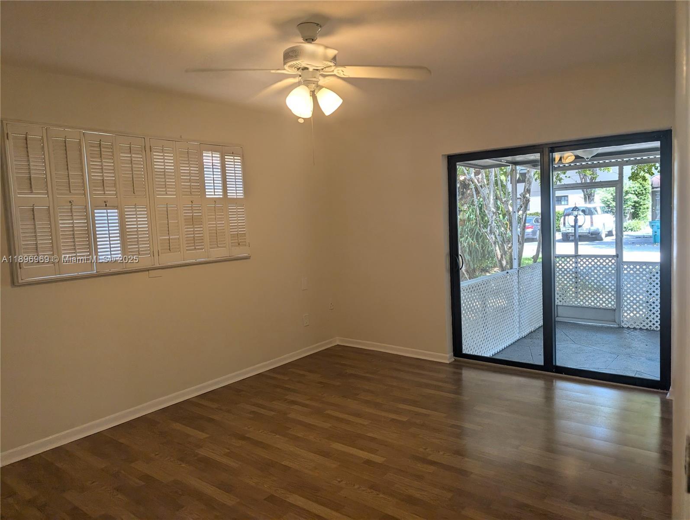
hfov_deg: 71.5
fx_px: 479
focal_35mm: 24
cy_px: 260
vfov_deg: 56.9
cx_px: 345
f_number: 1.68
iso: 70
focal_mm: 6.9
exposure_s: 1/120
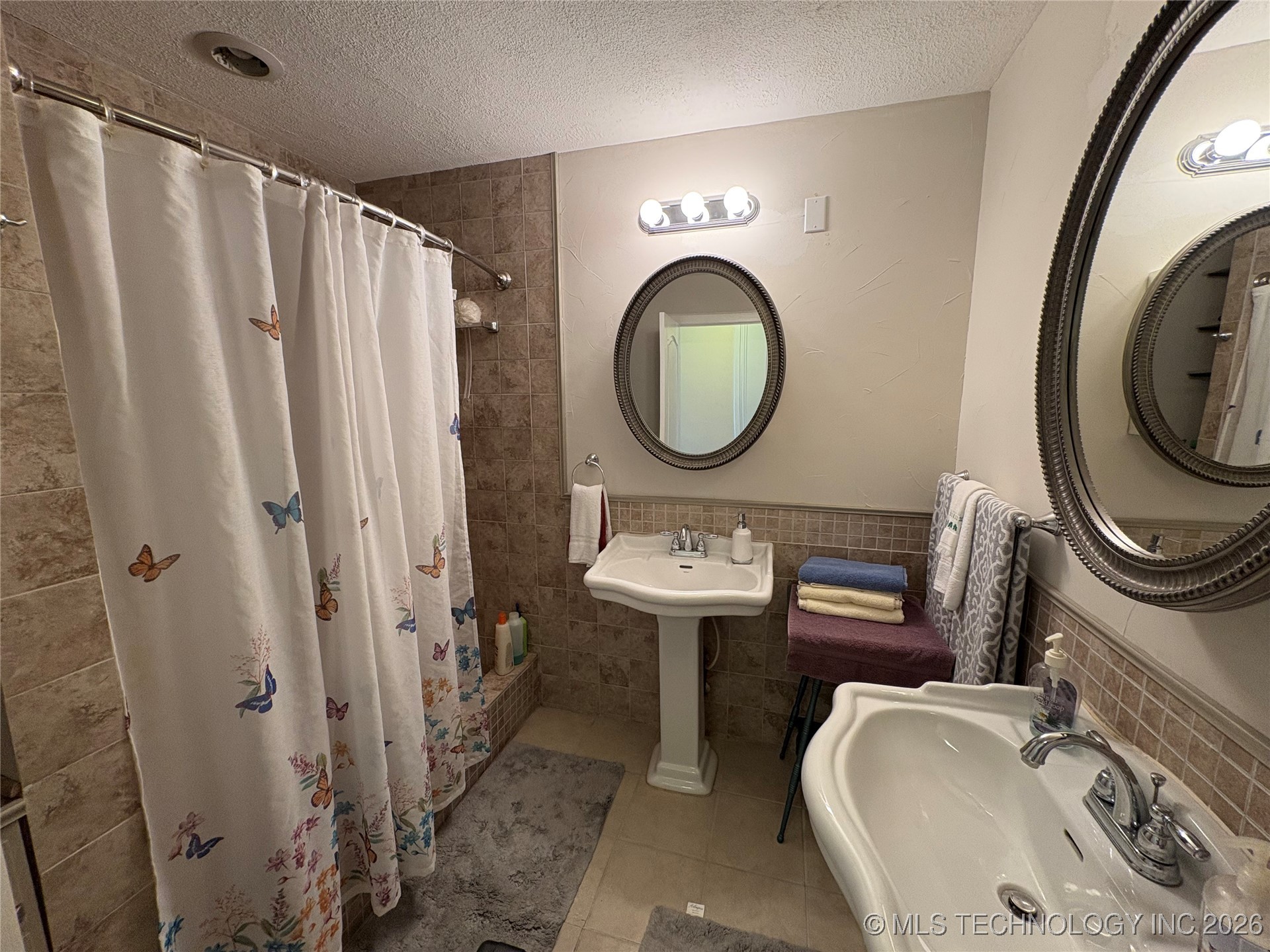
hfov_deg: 102.1
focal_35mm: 14
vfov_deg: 85.7
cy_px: 476
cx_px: 635
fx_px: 514
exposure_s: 1/60
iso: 200
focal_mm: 2.22
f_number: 2.2
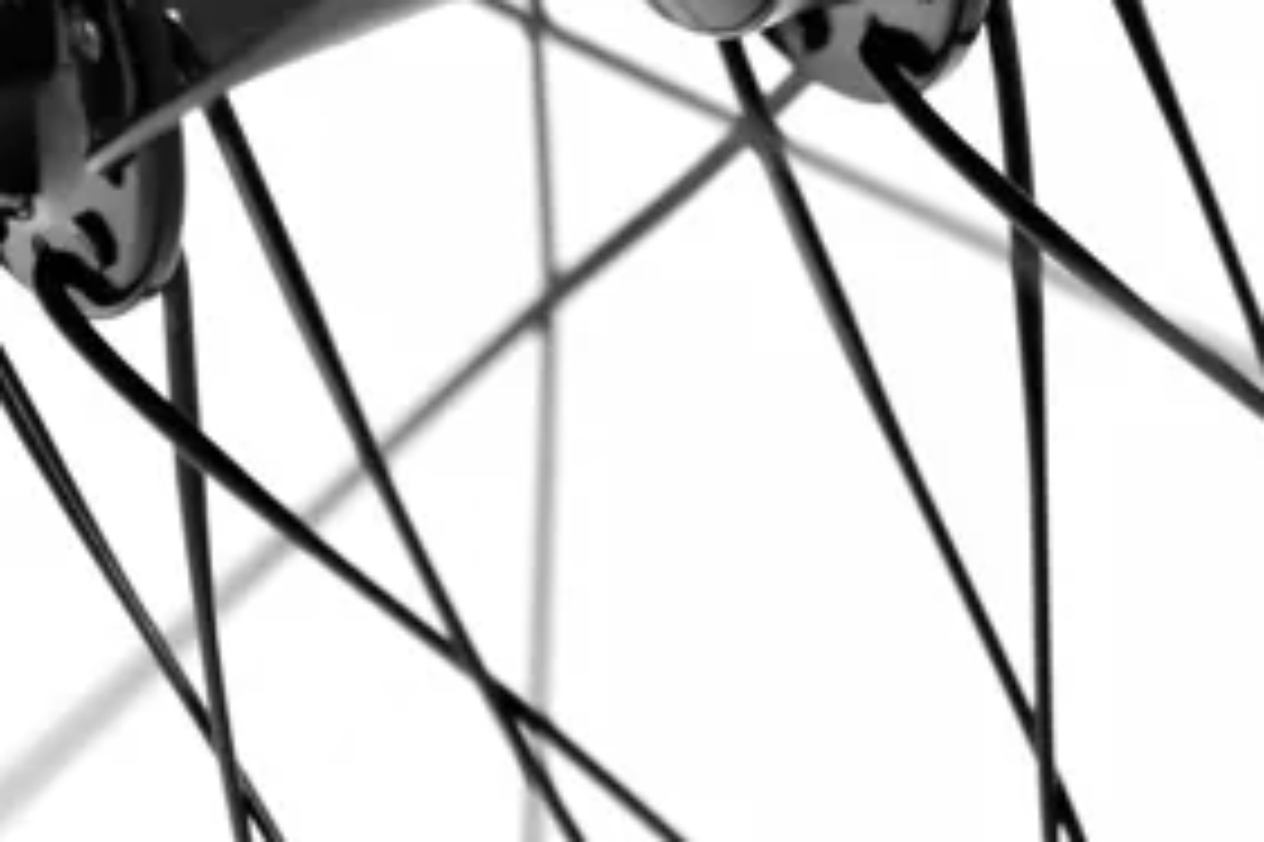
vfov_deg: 2.7
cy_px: -322
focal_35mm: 513
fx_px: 18001
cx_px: 319
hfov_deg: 4.0
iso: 800
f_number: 4.2
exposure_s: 1/25
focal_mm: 120
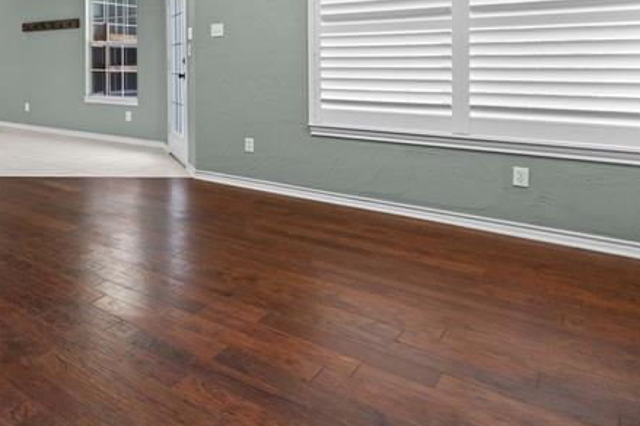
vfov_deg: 42.2
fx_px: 497
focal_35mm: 28
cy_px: 35
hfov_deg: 54.4
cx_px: 32
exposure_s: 1/30
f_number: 5.6
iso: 500
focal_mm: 12
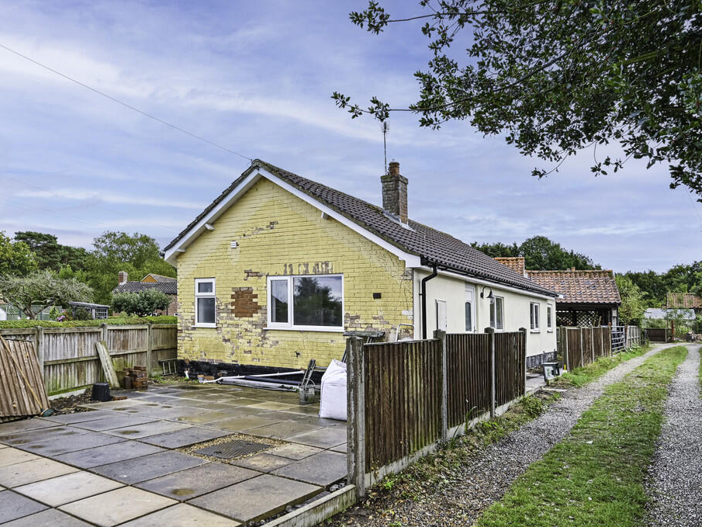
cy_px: 264
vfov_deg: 53.9
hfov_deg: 68.2
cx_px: 341
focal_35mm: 26
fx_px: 518
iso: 100
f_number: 8
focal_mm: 23.5
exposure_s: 1/100
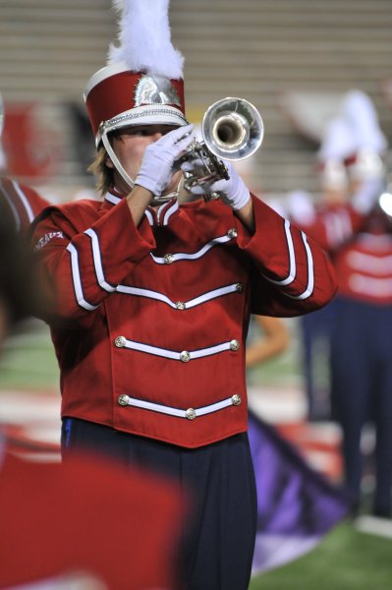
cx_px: 196
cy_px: 295
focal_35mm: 300
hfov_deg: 4.6
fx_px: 4908
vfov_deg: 6.9
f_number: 2.8
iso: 800
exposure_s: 1/250
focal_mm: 200
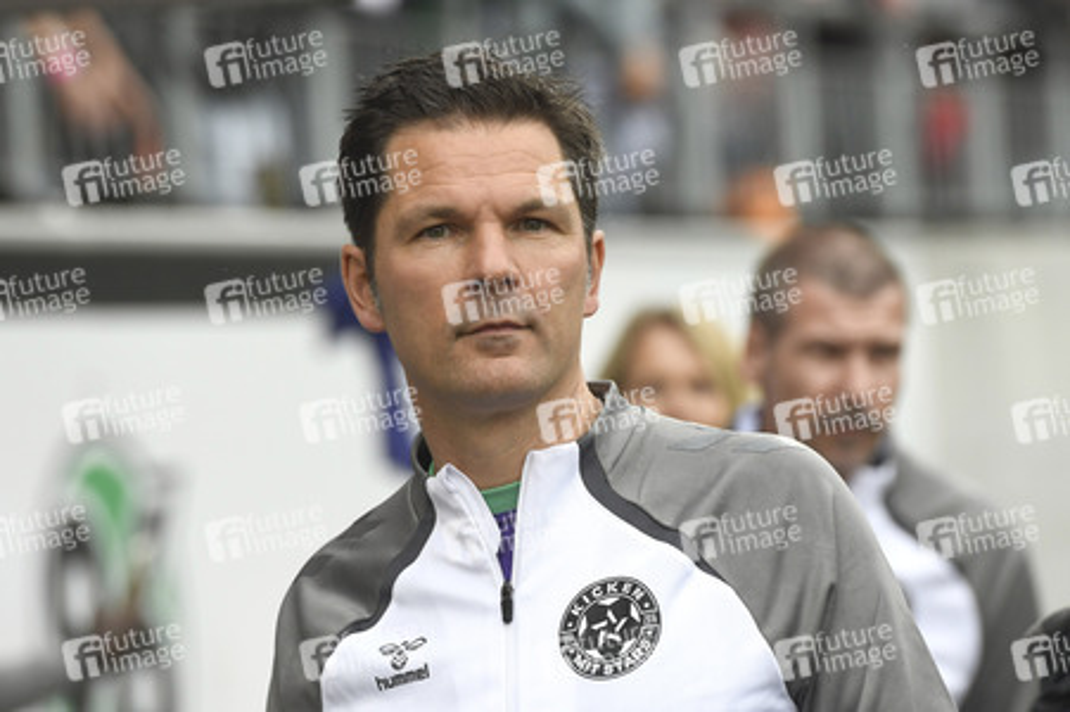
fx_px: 5940
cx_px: 535
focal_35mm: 200
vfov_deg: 6.9
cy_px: 356
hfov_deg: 10.3
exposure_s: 1/2500
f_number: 5
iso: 1000
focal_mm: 200
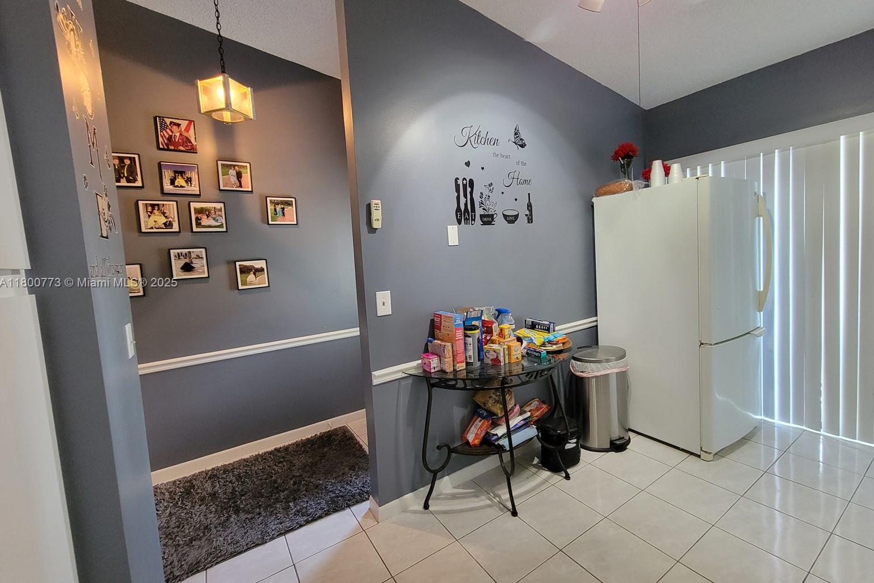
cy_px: 284
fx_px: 340
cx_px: 449
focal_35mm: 14
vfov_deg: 81.2
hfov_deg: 104.2
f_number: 2.2
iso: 500
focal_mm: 2.2
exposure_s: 1/30
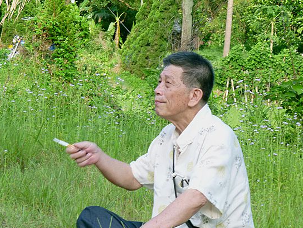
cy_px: 142
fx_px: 1917
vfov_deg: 6.8
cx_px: 202
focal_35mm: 219
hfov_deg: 9.0
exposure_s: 1/80
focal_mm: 26.7
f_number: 5.6
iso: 200
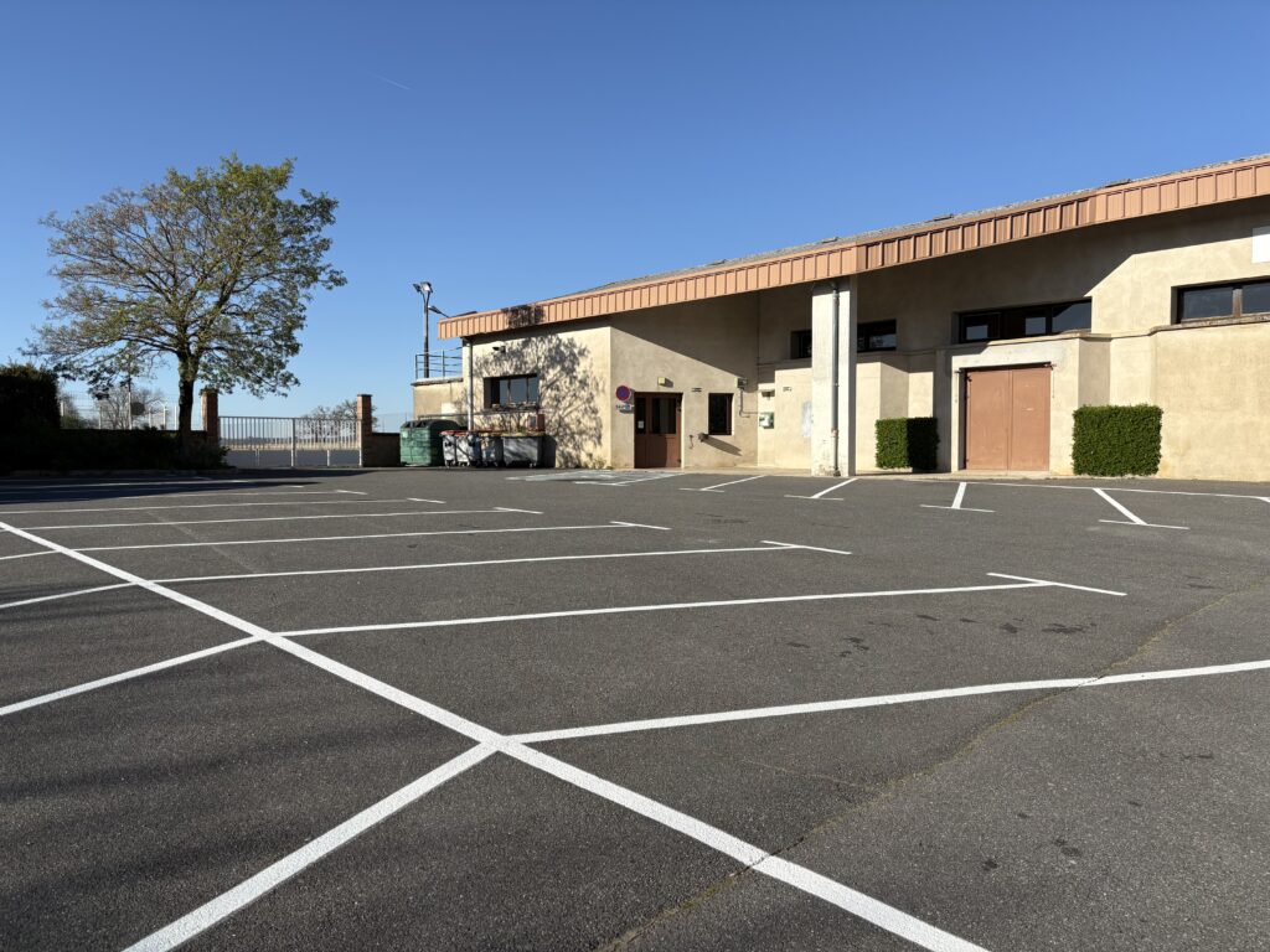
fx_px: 954
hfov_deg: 67.3
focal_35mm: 26
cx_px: 635
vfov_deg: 53.1
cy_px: 476
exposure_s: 1/3448
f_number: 1.6
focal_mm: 5.96
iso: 50
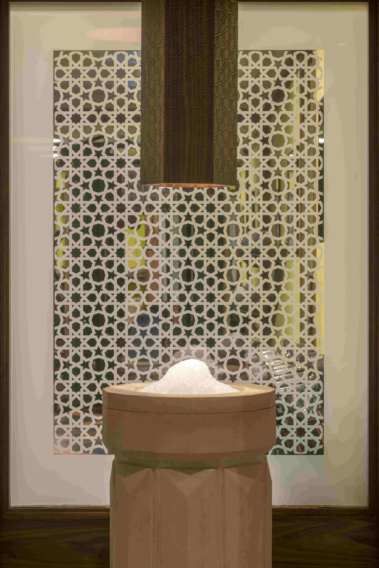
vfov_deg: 22.6
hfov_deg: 15.2
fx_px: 1421
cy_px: 284
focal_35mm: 90
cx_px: 190
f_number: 8
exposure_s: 1/13
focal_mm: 90
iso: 100
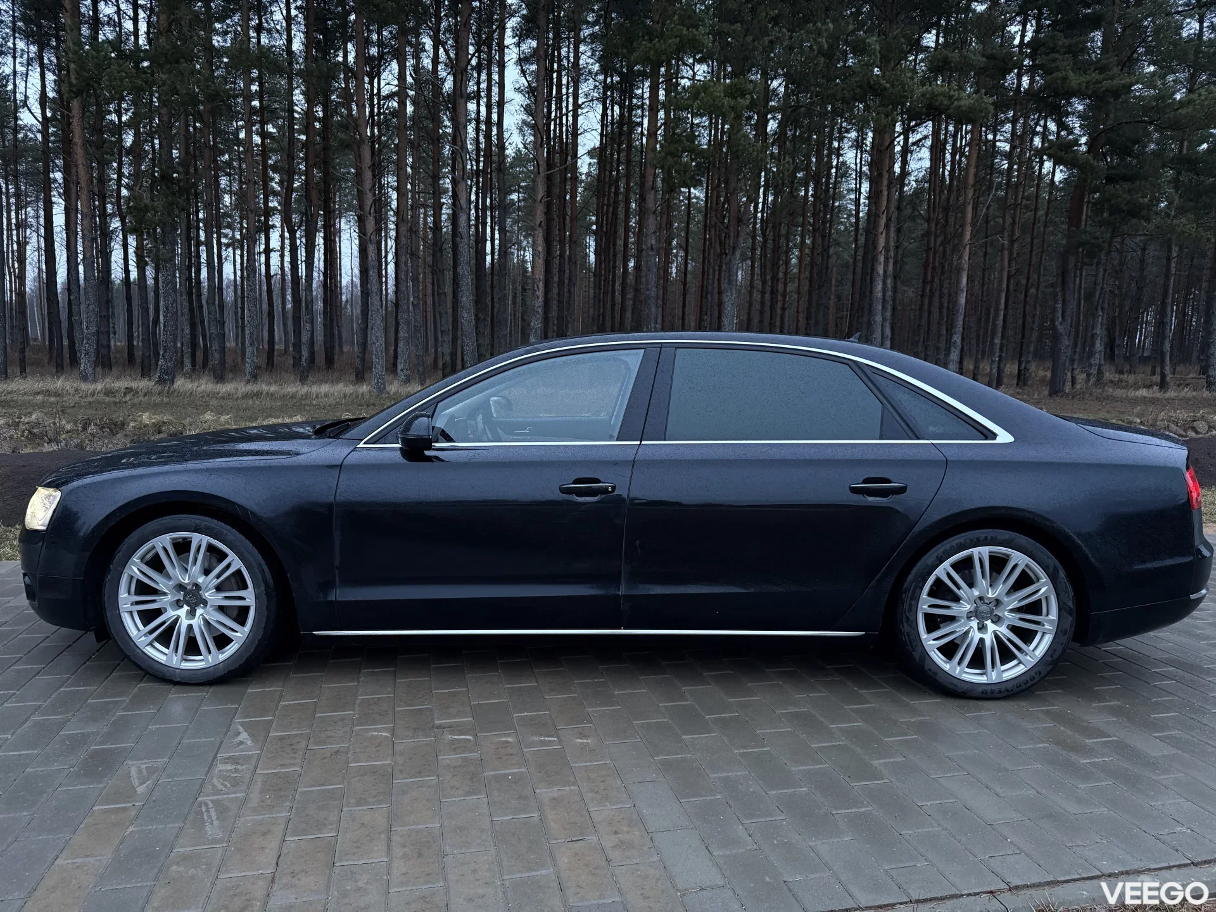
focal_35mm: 24
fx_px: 843
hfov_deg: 71.6
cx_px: 608
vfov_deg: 56.8
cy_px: 456
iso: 320
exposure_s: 1/60
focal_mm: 6.76
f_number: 1.78
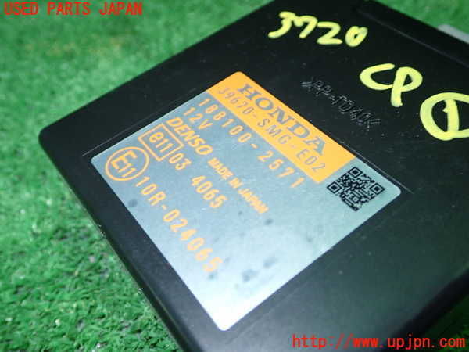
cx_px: 234
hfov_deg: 51.4
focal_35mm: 36
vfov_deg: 39.7
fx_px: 488
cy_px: 176
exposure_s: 1/40
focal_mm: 6.37
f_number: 2.5
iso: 320
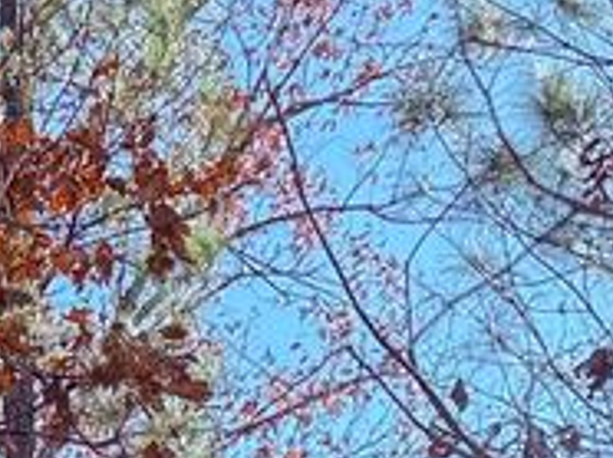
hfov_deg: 10.6
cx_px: 66
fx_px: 3290
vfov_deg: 7.2
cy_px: 1278
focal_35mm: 186
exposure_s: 1/943
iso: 100
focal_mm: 6.76
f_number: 1.78
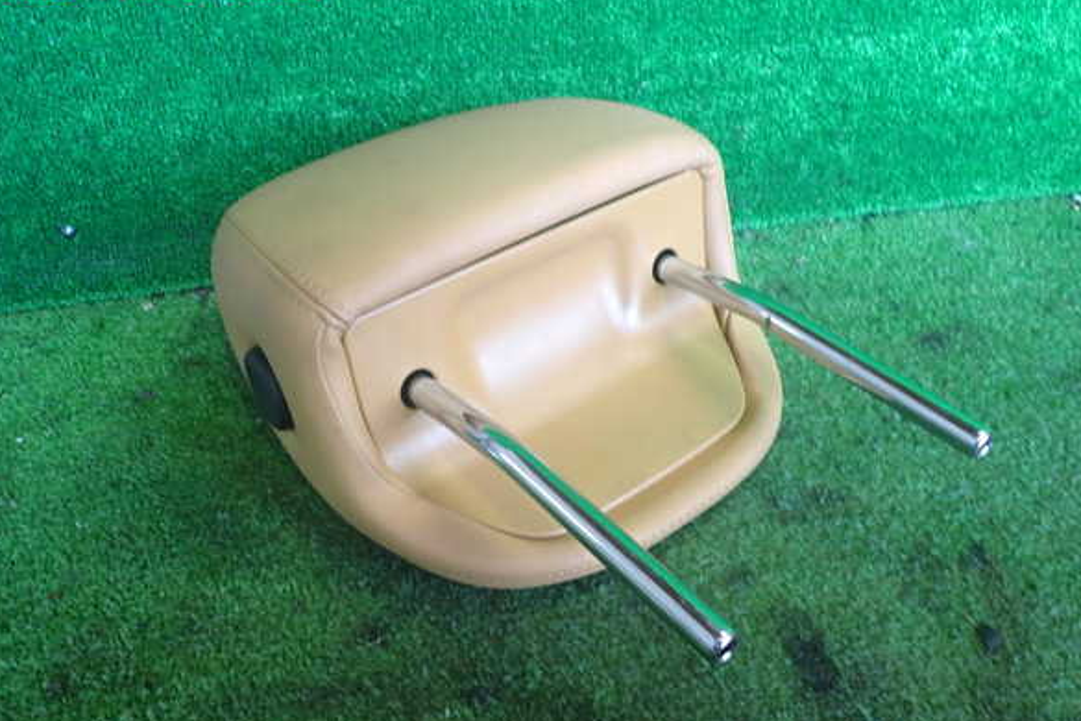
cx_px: 541
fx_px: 961
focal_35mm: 32
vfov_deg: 41.1
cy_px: 379
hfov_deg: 58.7
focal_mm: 5.4
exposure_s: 1/60
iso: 200
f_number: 2.3
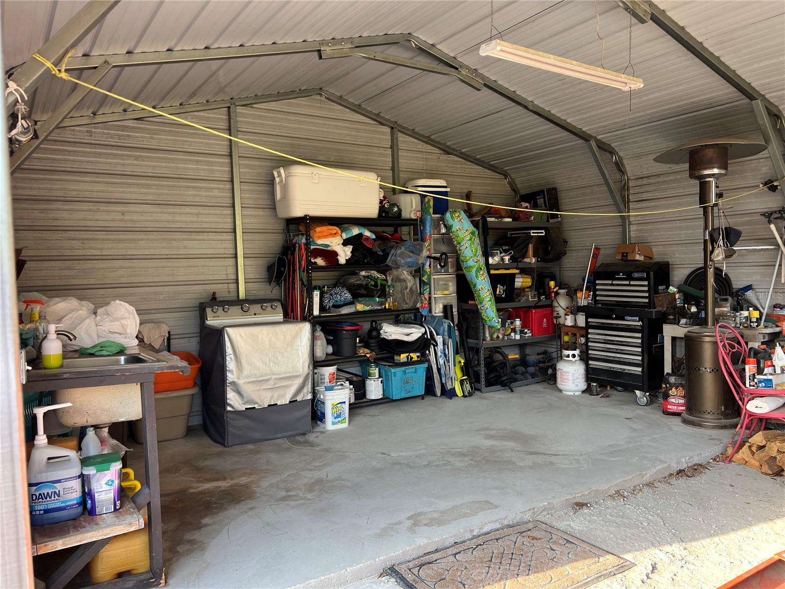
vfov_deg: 53.1
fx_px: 590
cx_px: 392
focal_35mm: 26
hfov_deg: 67.3
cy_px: 294
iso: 40
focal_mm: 5.7
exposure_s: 1/121
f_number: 1.5
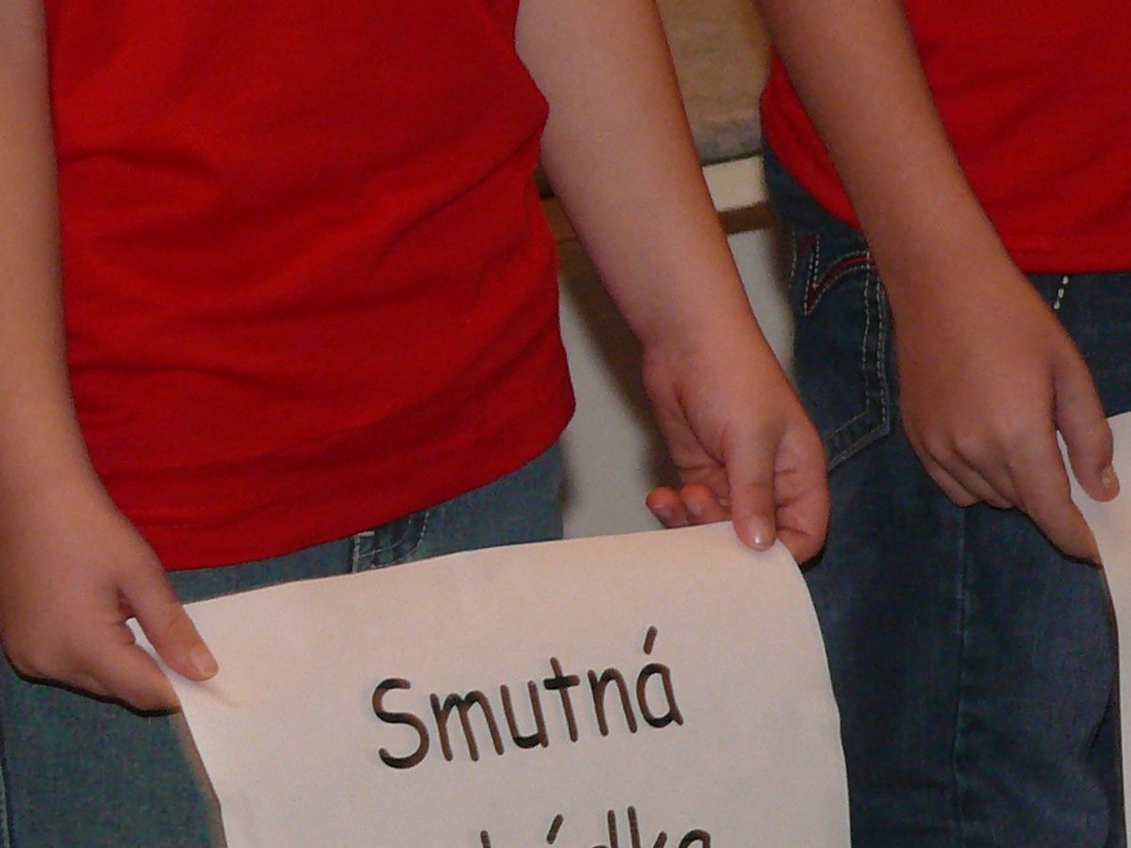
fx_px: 14279
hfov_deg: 4.5
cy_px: 637
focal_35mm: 437
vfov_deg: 3.4
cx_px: 585
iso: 200
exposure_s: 1/30
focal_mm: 30.7
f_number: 3.6
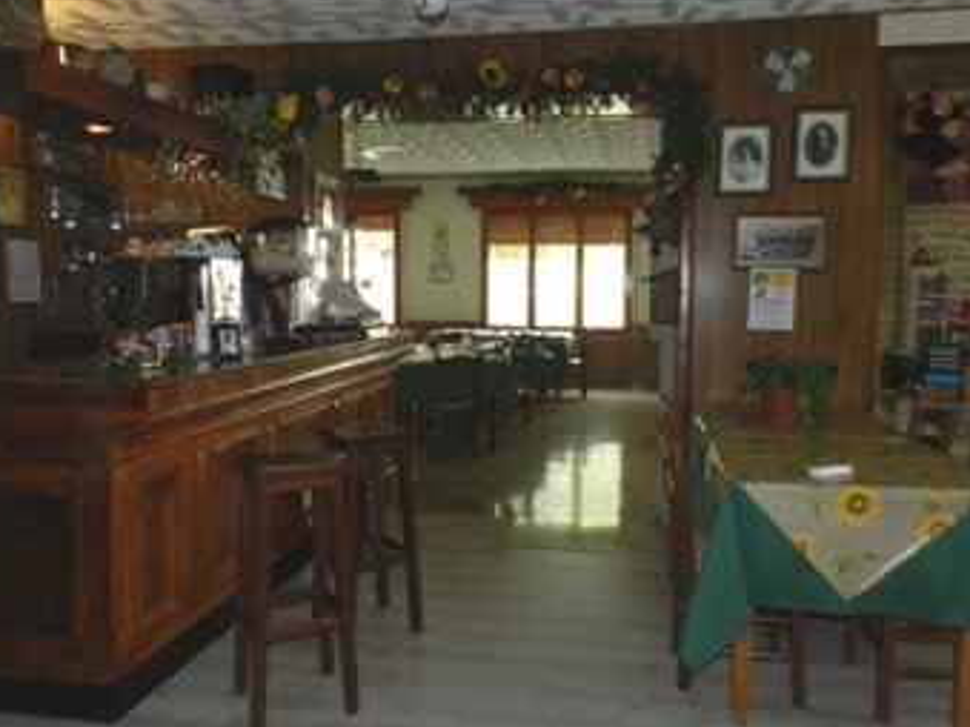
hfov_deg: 63.4
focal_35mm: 28
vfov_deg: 49.7
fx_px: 784
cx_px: 514
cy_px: 351
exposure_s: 1/10
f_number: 6.3
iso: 200
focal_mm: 4
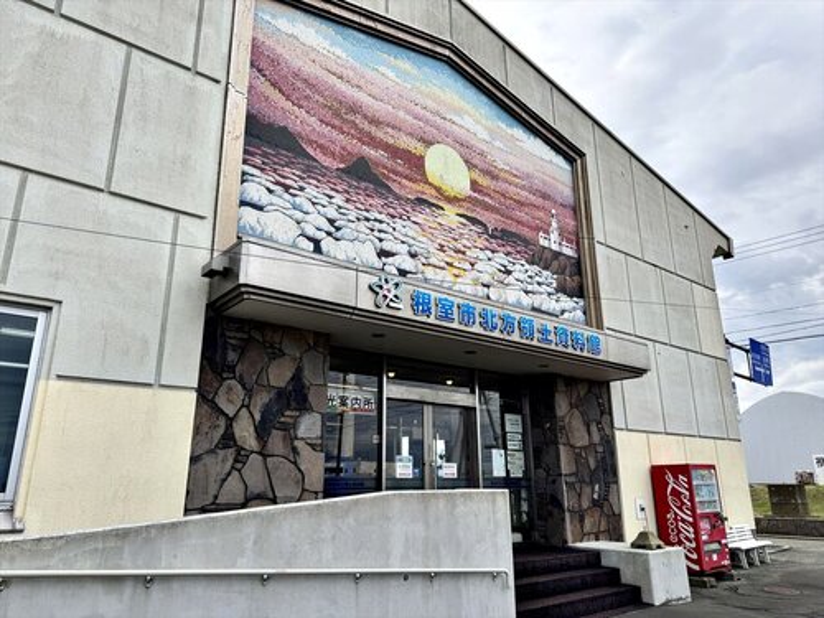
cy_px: 309
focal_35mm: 24
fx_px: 571
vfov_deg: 56.8
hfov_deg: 71.6
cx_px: 412
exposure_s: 1/2604
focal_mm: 6.8
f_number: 1.8
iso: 80
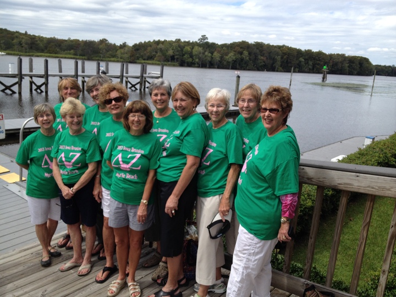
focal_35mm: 35
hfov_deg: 52.6
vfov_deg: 40.7
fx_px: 400
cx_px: 198
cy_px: 148
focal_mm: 4.28
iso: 50
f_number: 2.4
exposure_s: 1/1082
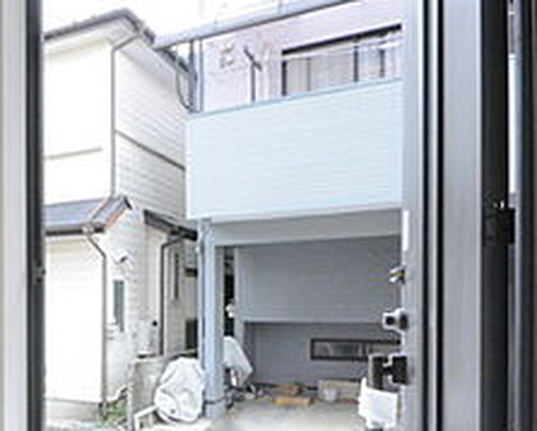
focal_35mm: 39
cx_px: -79
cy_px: 317
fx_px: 621
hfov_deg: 37.5
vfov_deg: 37.5
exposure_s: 1/10
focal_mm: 10
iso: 1600
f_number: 4
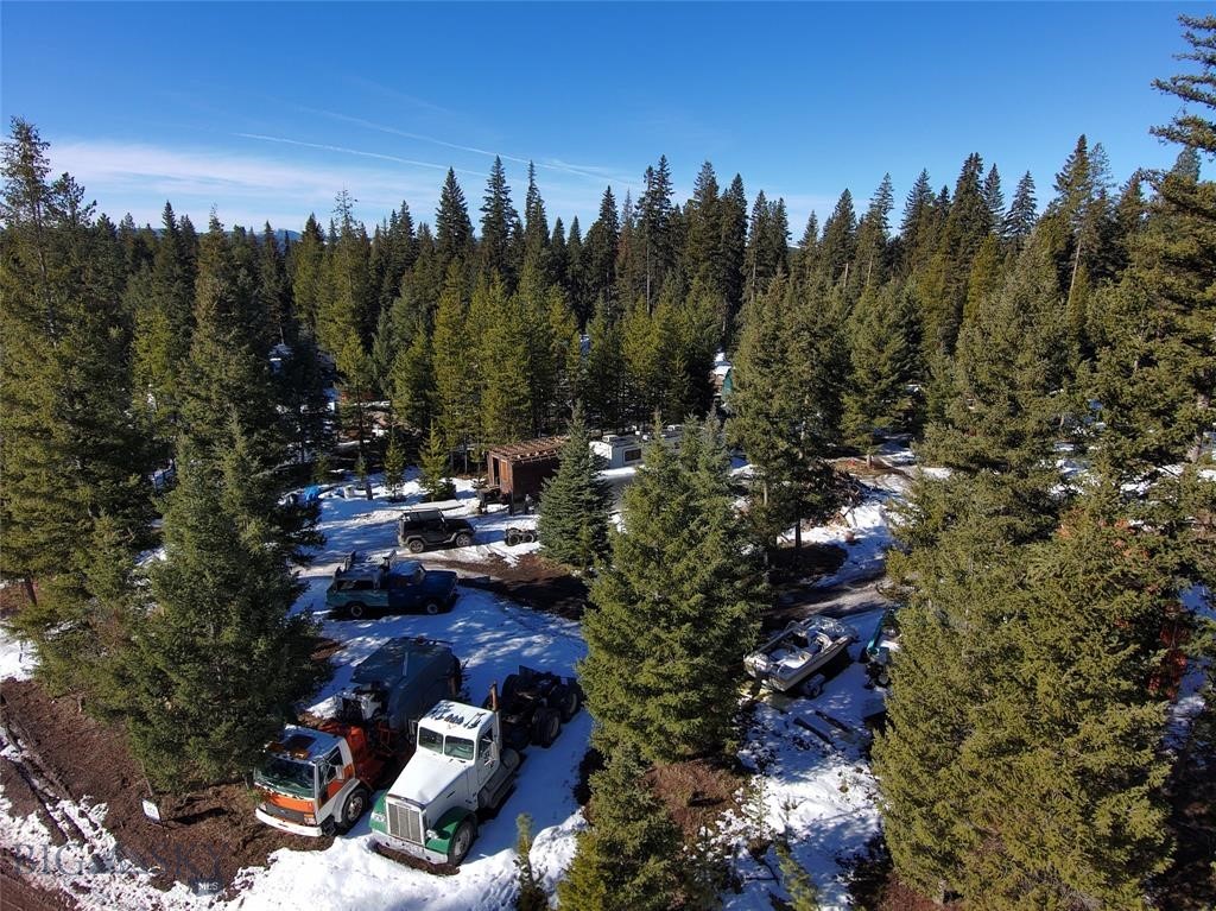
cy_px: 456
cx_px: 608
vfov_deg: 63.4
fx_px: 737
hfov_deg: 79.0
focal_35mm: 21
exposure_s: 1/1066
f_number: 2.8
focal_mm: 3.7
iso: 100
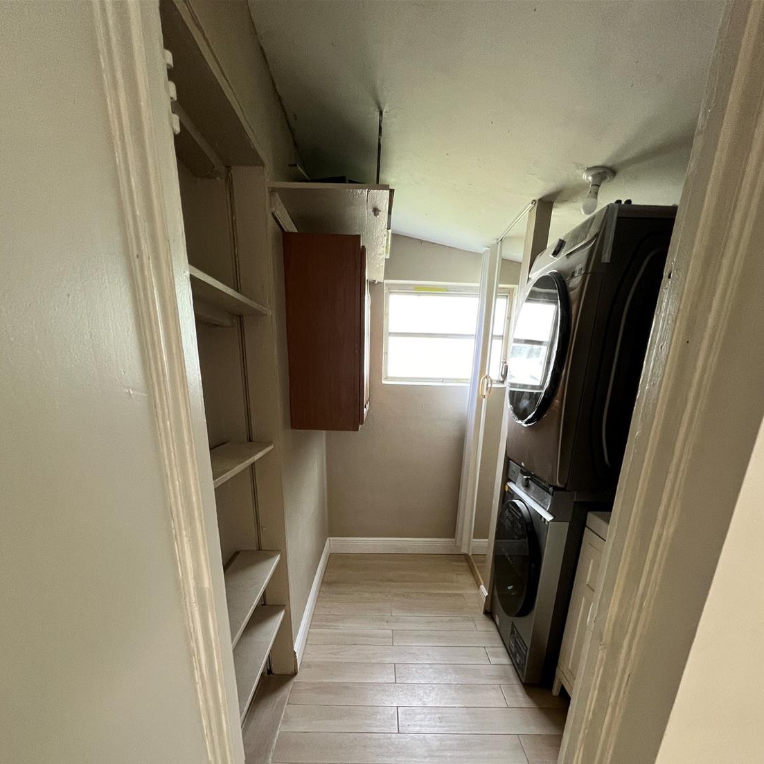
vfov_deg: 83.3
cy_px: 531
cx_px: 391
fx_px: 400
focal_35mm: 16
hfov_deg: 87.4
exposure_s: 1/71
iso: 250
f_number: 1.8
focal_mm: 1.57
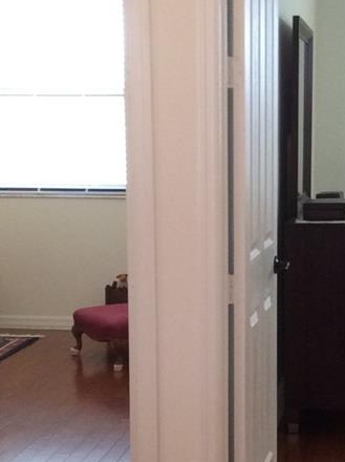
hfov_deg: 16.4
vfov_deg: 21.7
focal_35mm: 90
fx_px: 1198
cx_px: 227
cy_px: 290
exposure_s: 1/24
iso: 125
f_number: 2.4
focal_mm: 3.3
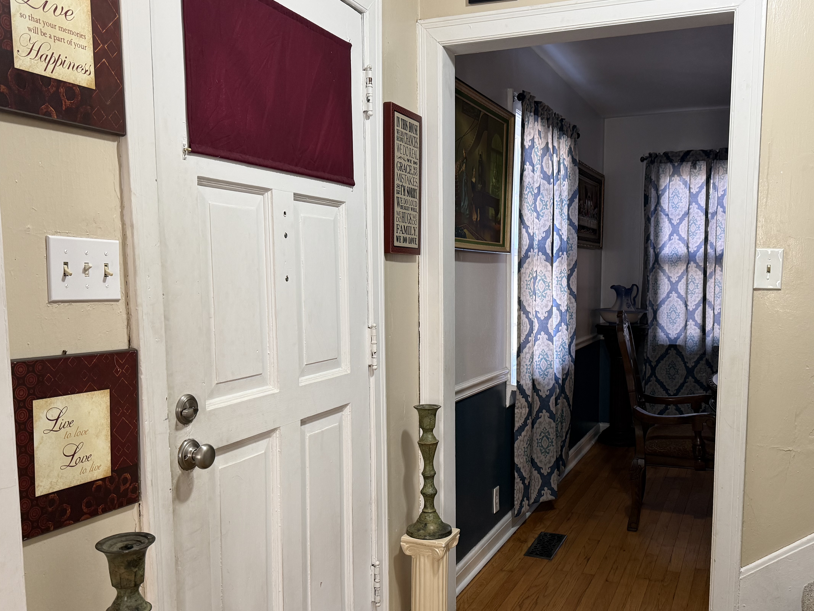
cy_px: 355
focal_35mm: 32
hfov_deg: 56.7
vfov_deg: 44.0
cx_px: 446
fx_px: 752
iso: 200
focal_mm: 6.76
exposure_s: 1/60
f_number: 1.78
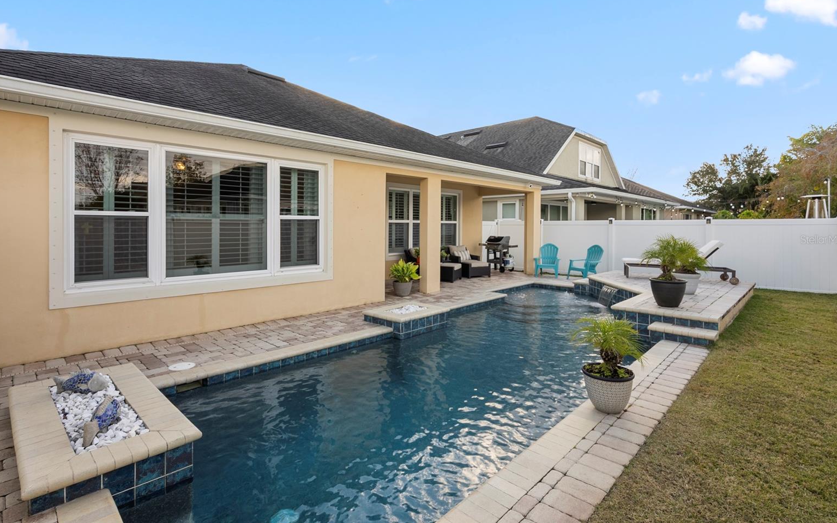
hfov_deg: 94.3
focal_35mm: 17
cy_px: 239
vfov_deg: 67.9
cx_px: 413
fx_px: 388
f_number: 11
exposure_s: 1/30
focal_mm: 16
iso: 125
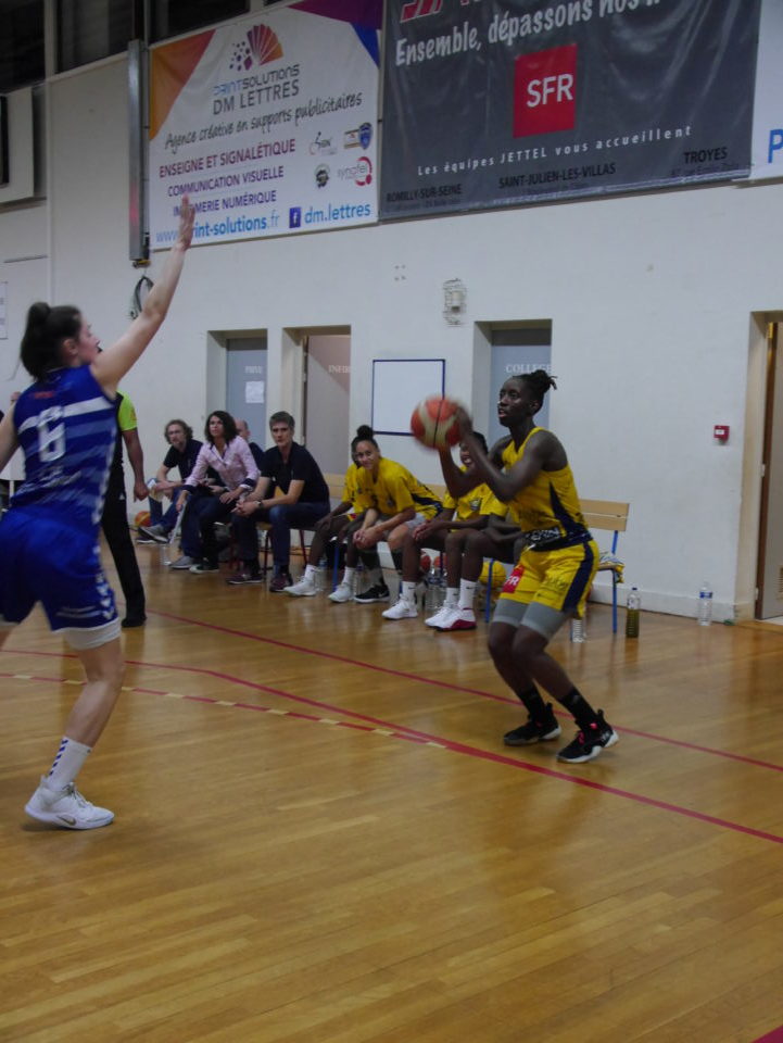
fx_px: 1386
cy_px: 522
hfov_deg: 31.5
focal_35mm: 46
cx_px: 392
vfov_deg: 41.2
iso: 1600
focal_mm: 23
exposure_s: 1/125
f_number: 4.2
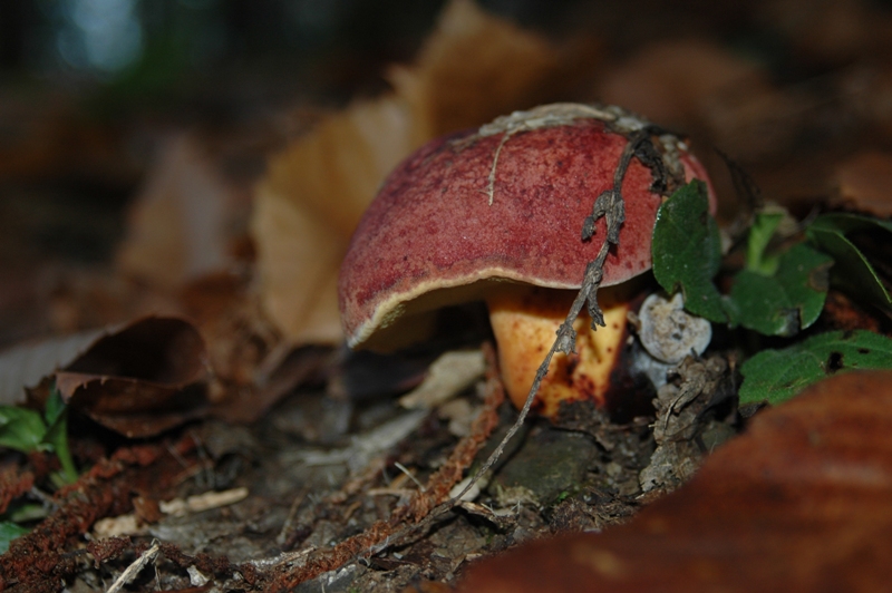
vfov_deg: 18.9
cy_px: 296
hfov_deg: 28.1
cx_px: 446
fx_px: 1782
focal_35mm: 72
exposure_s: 1/60
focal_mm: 48
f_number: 4.2
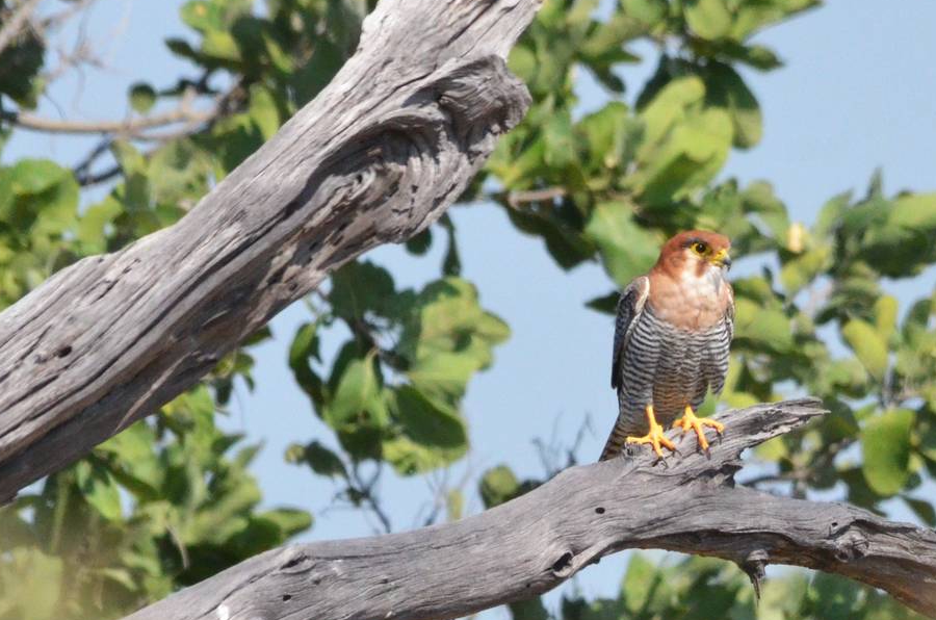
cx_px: 416
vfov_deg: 1.0
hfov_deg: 1.6
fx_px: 34584
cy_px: 253
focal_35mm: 1333
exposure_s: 1/2500
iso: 2500
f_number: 13
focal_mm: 500
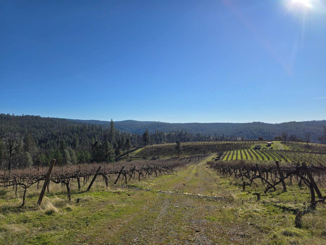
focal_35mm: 23
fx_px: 217
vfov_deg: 58.9
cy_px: 122
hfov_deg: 73.9
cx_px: 163
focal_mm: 6.3
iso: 12
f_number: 1.7
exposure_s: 1/1300
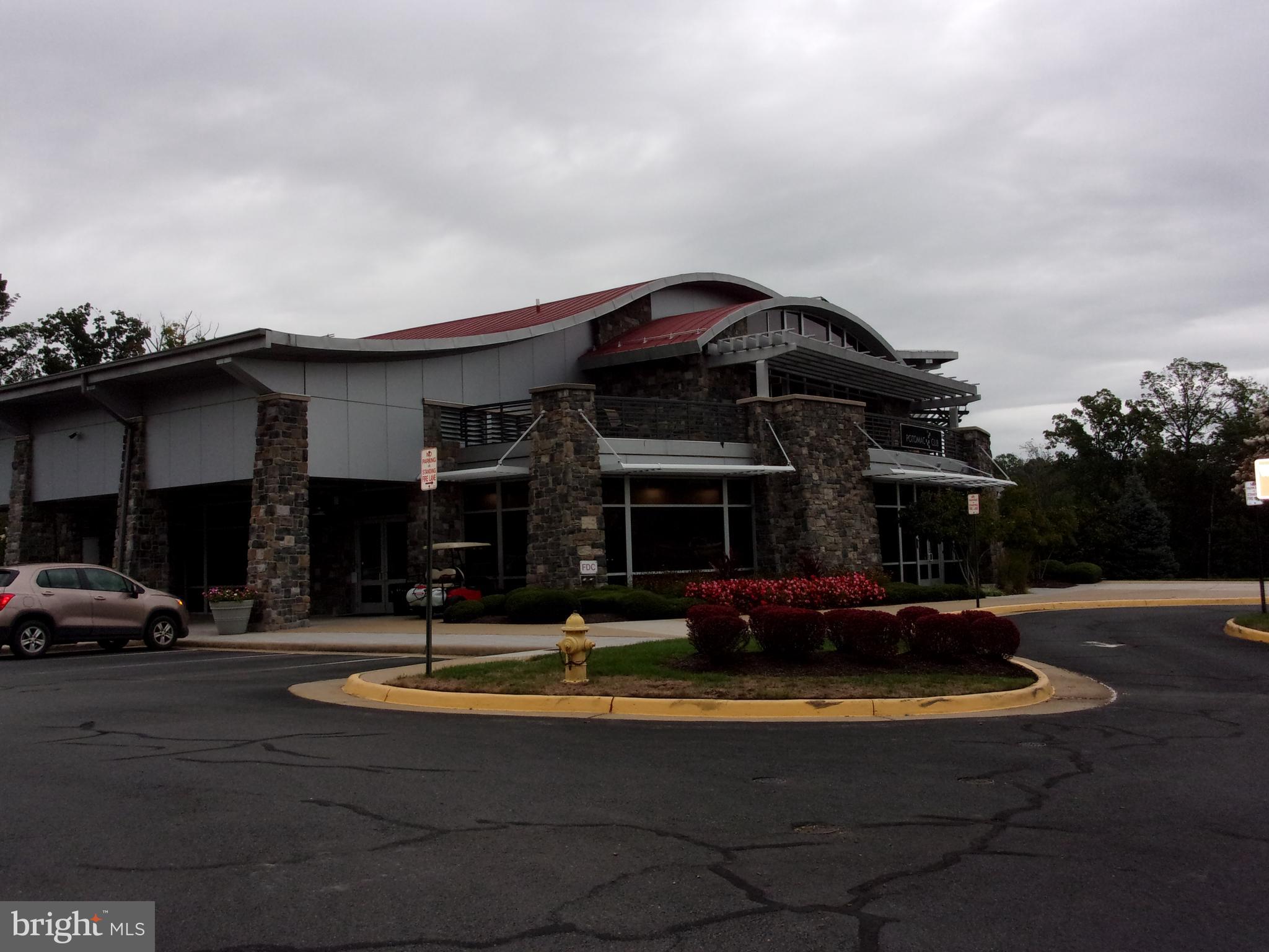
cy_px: 476
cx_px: 634
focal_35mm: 36
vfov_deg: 39.7
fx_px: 1320
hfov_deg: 51.4
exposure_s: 1/480
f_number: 4.5
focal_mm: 6.4
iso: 200
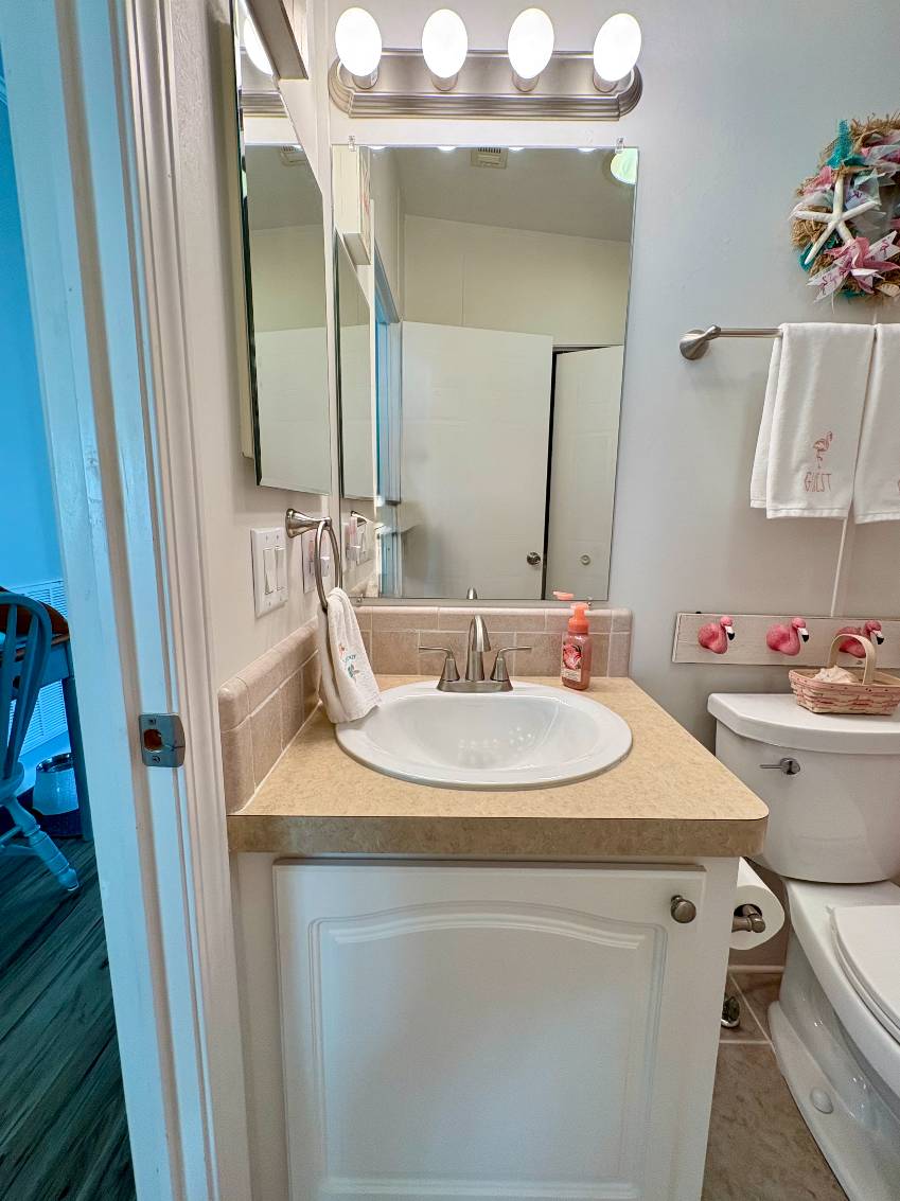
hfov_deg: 85.6
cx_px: 450
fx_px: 486
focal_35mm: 14
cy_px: 600
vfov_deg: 102.1
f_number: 2.2
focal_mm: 2.22
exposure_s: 1/120
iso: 200
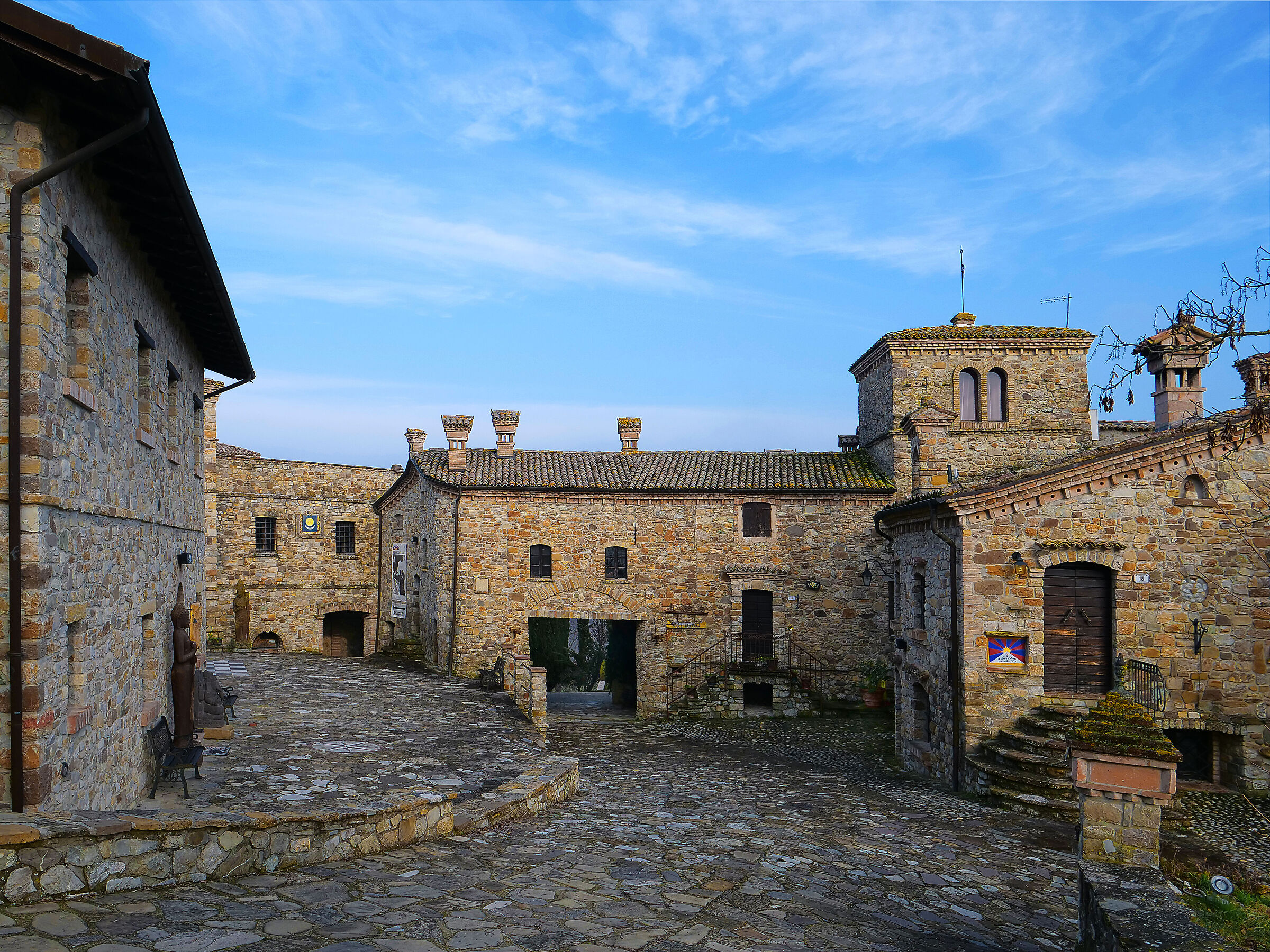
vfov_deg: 56.8
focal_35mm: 24
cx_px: 635
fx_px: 881
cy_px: 476
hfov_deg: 71.6
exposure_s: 1/500
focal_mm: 12
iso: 200
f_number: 5
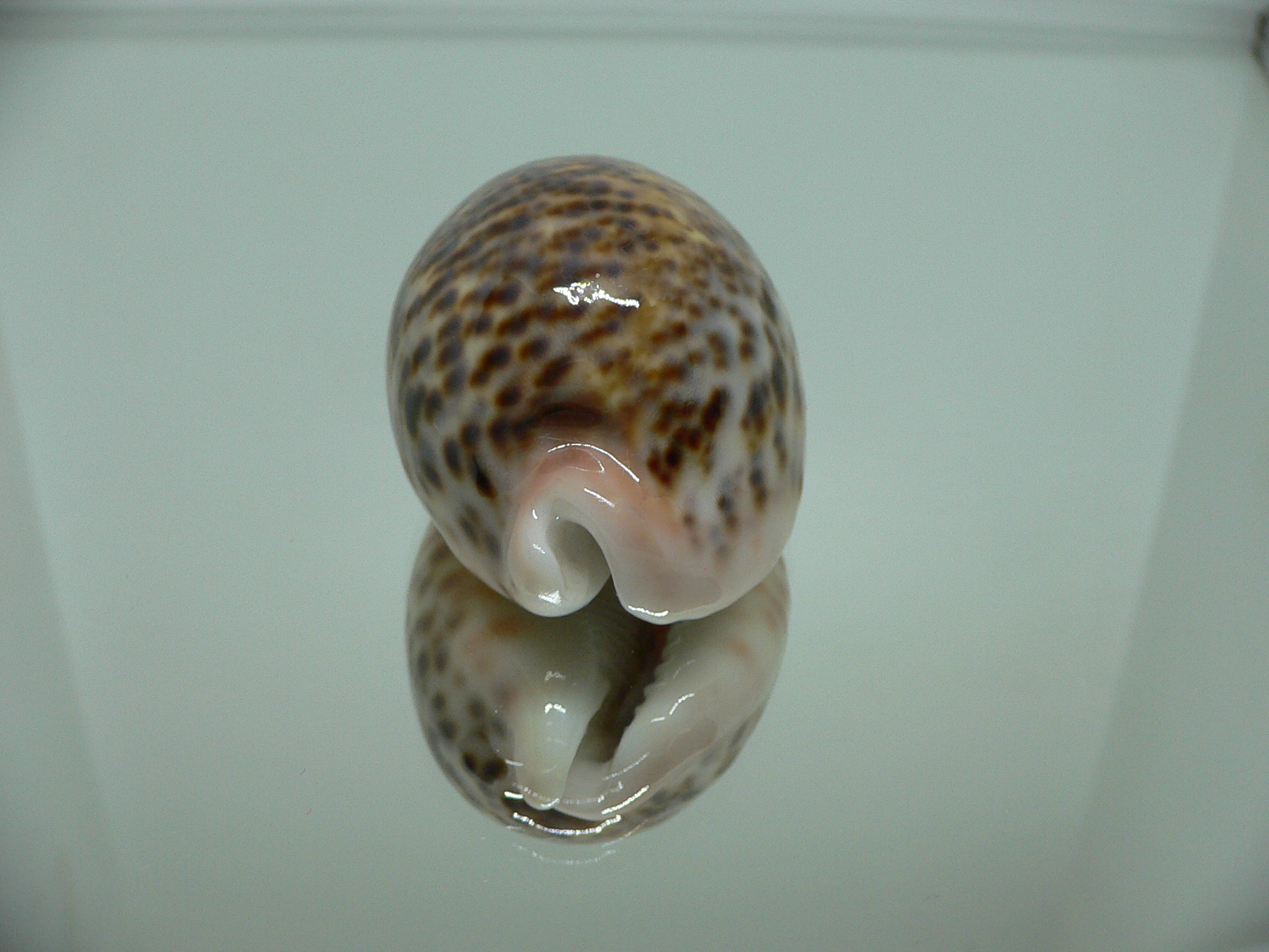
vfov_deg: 40.7
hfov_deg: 52.6
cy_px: 476
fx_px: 1283
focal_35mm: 35
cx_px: 634
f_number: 2.8
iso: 150
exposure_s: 1/60
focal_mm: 4.6
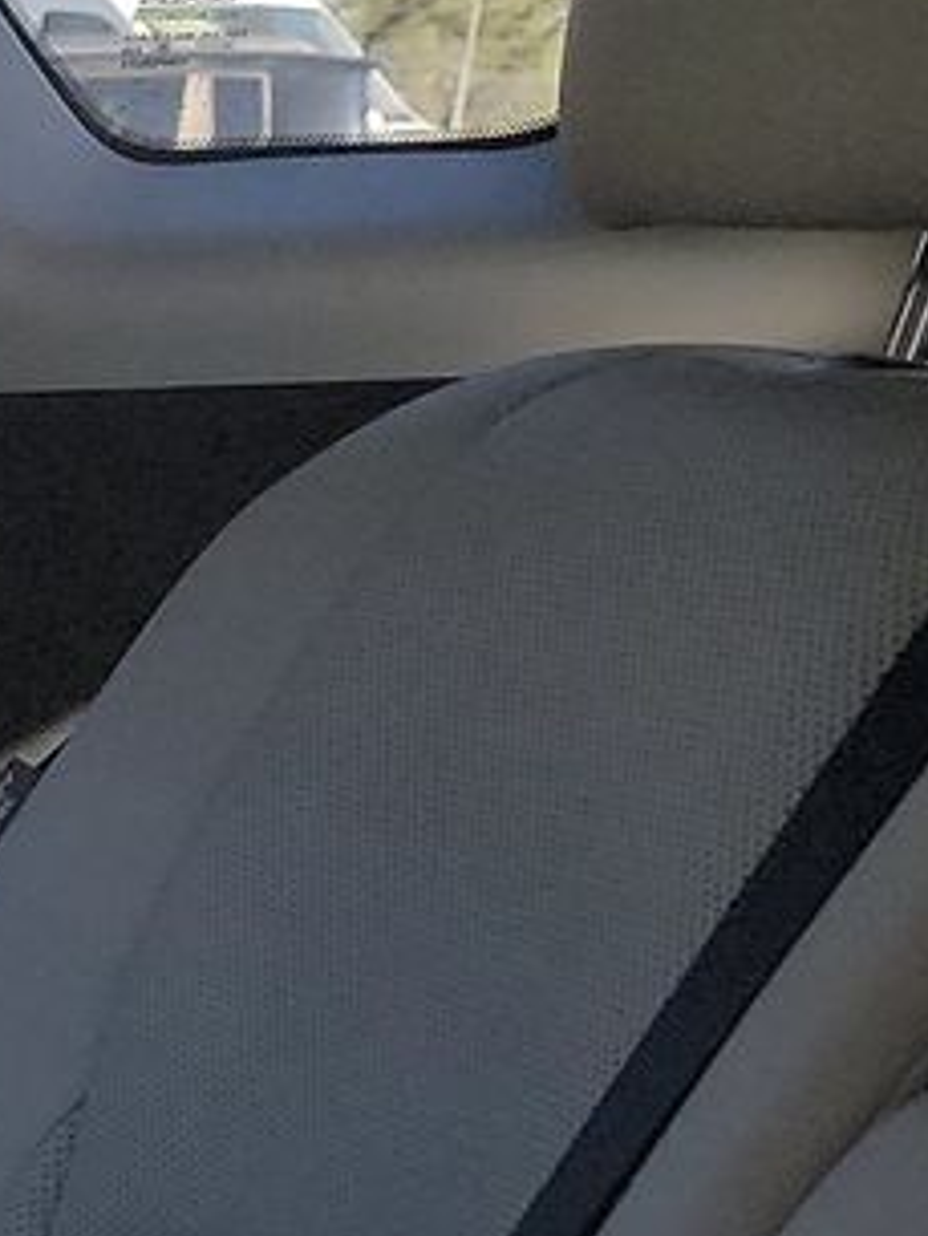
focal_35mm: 126
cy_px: 1982
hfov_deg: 9.5
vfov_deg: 14.4
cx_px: -1747
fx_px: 4501
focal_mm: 6.7
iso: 218
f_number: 1.8
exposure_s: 1/60
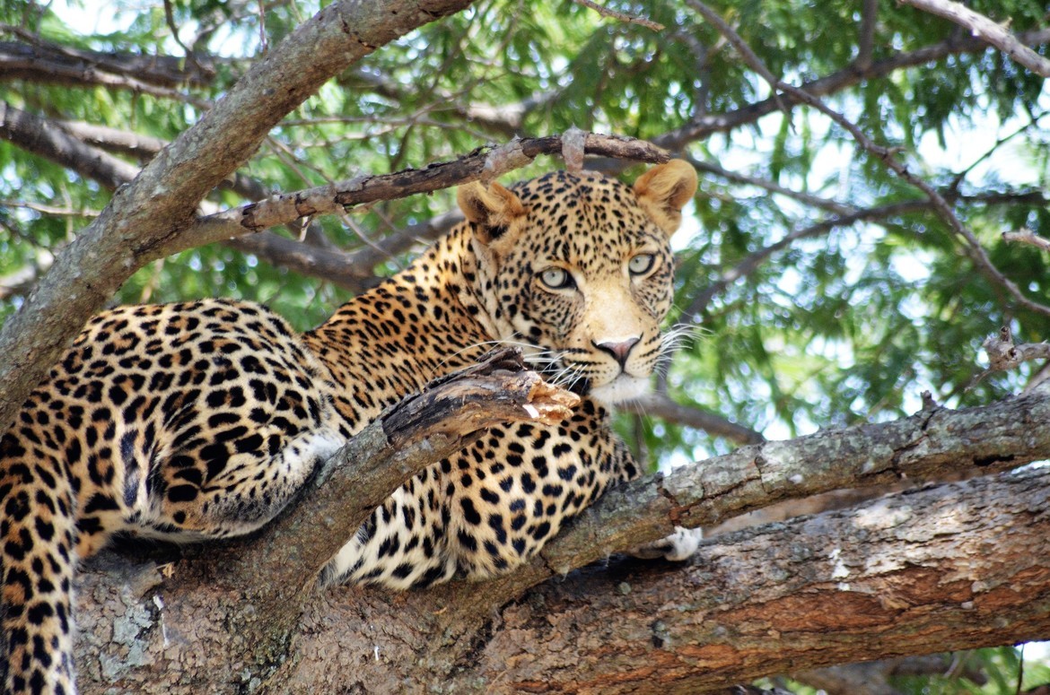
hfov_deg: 4.6
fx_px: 13098
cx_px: 525
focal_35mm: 450
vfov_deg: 3.0
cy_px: 348
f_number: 5.6
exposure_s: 1/500
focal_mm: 300
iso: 1100
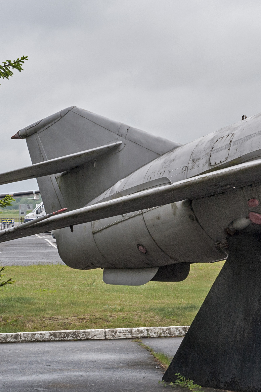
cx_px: 306
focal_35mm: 119
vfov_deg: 17.2
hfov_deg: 11.3
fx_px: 1294
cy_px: 176
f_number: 16
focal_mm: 55
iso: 400
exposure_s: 1/125
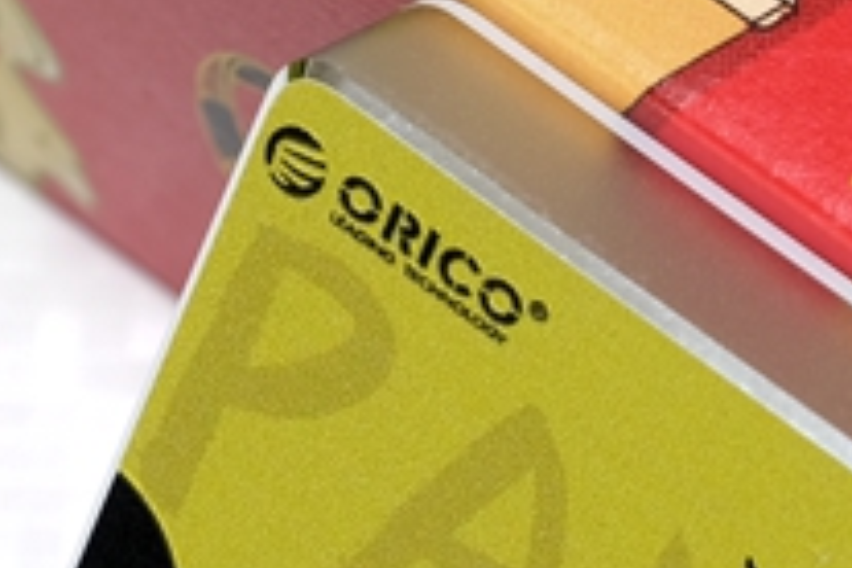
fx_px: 9726
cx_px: 864
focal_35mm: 411
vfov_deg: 3.3
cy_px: 1023
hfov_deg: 5.0
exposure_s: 1
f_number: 8
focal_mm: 55
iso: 80
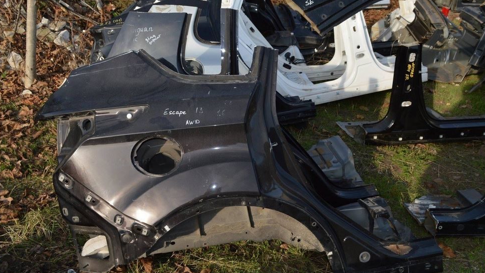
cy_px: 153
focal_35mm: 33
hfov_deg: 59.5
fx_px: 424
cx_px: 233
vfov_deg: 35.6
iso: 100
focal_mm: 20
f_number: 8
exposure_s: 1/200
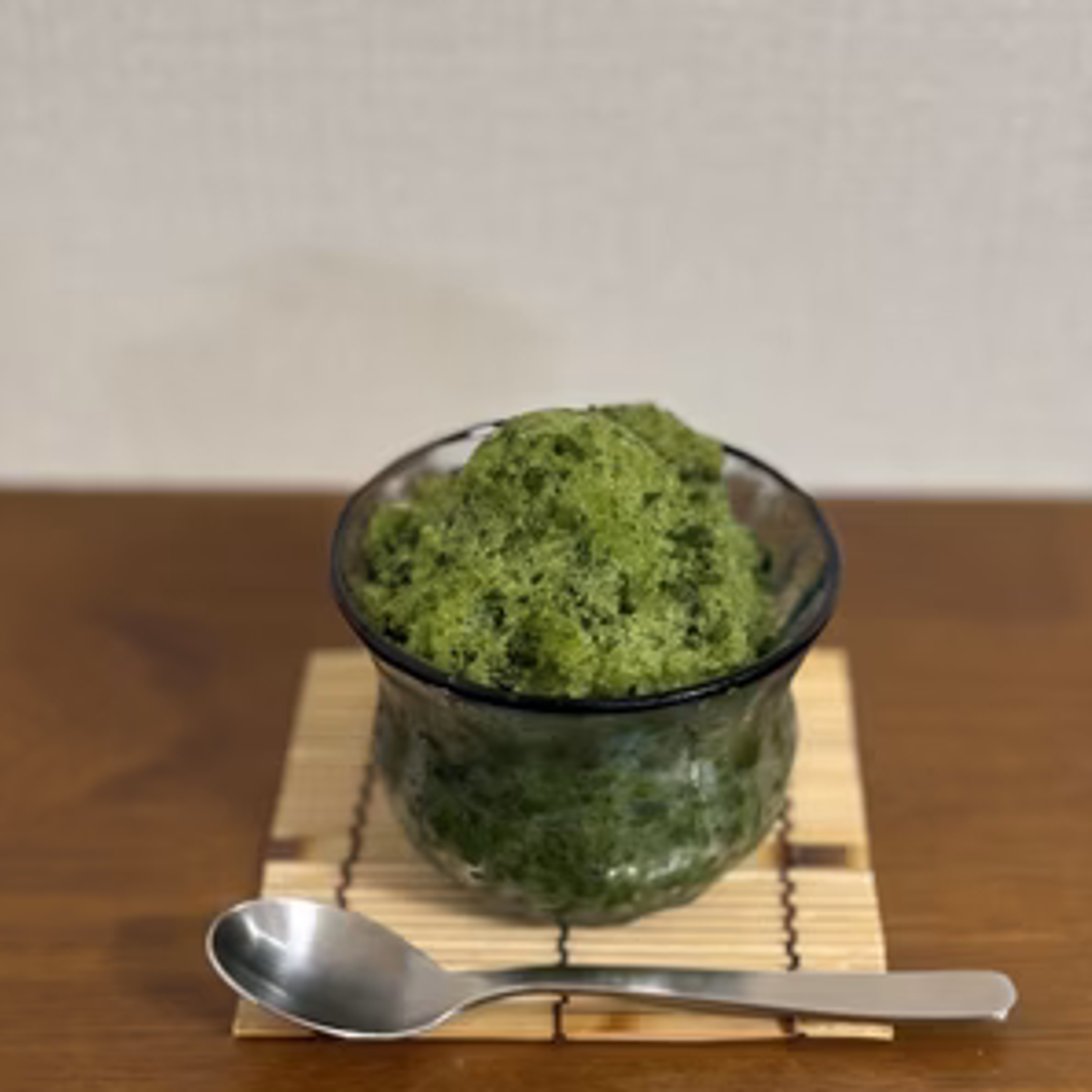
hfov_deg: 27.7
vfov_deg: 27.7
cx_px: 544
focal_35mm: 62
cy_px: 500
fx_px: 2213
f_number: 1.6
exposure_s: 1/36
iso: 320
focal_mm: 5.96
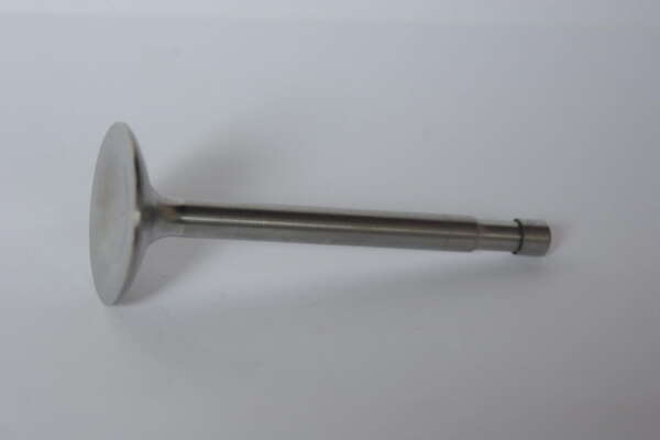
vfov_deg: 11.4
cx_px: 330
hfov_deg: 17.1
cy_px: 220
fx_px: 2200
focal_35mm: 120
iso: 800
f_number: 8
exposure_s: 1/125
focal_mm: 80
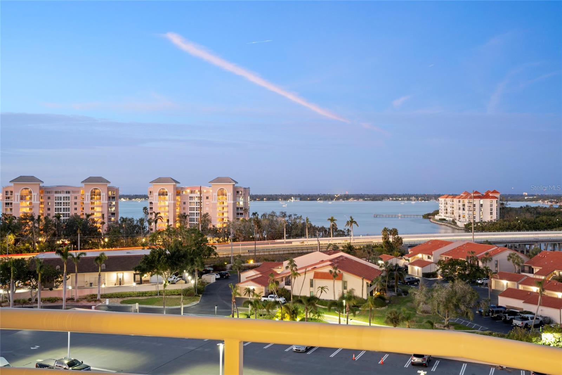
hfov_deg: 54.4
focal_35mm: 35
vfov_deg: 37.8
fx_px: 546
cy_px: 188
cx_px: 281
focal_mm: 35
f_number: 9
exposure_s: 10
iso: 250
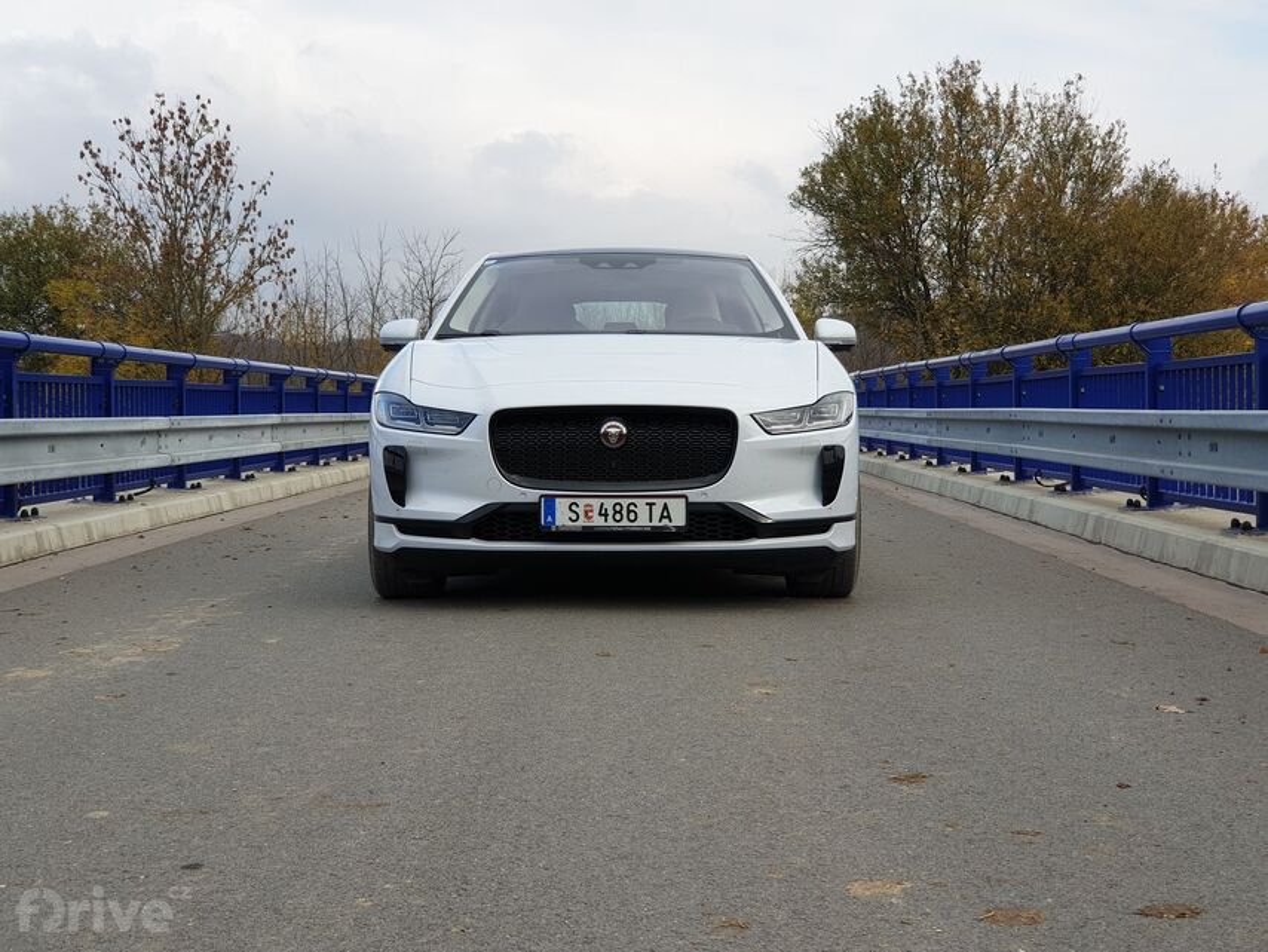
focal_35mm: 52
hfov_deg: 36.8
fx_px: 1905
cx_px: 634
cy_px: 476
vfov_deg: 28.0
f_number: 2.4
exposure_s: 1/397
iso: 25
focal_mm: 6
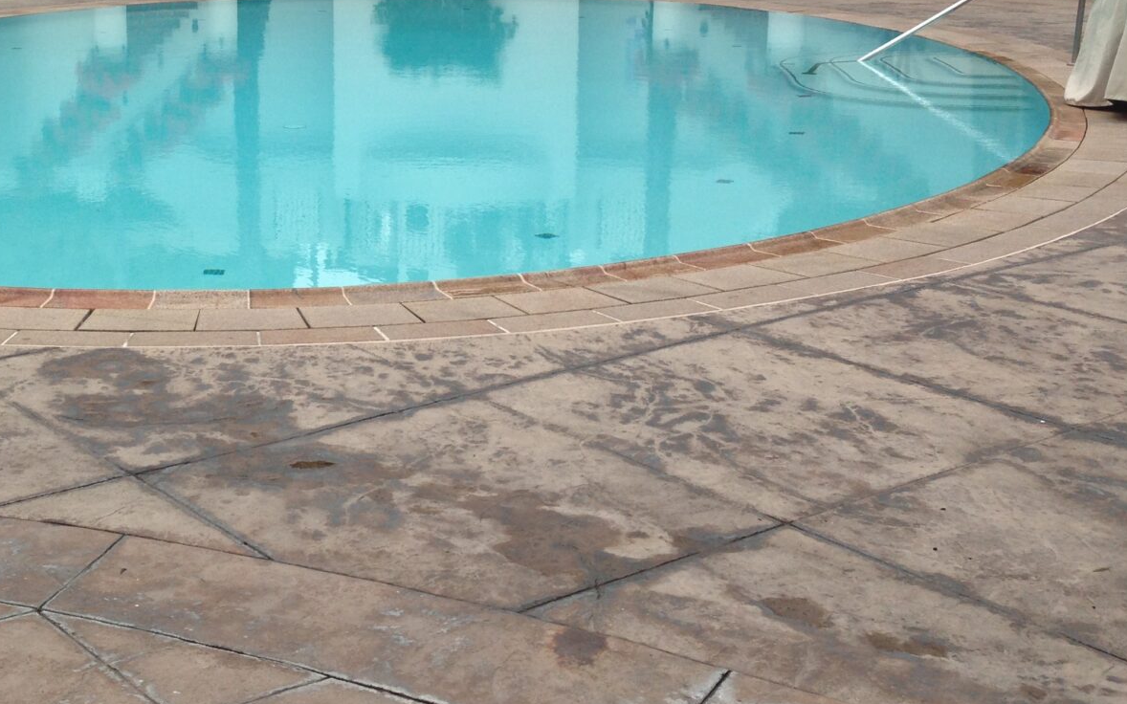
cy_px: 156
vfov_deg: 22.5
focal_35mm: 57
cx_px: 252
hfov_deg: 34.7
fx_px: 1751
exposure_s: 1/1495
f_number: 2.4
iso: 50
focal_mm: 4.13
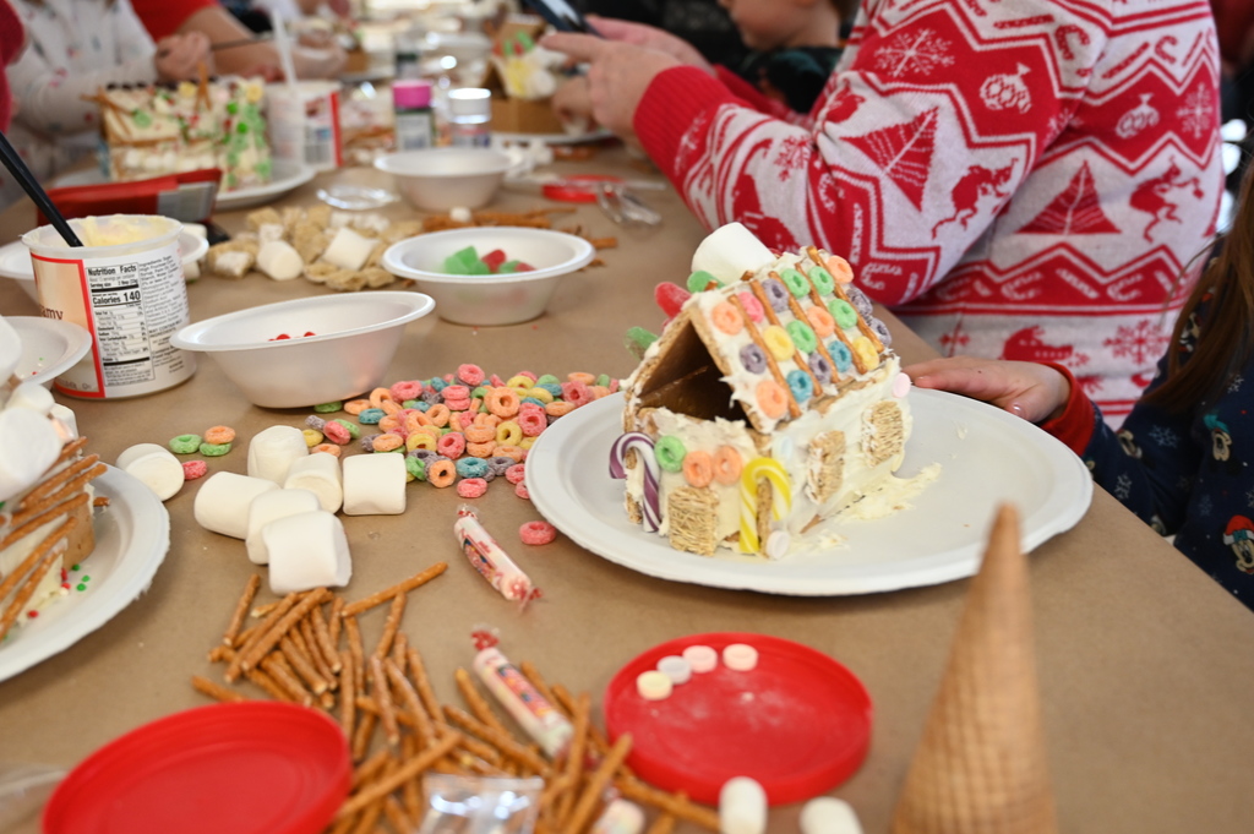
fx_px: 1218
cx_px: 627
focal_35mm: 35
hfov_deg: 54.5
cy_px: 417
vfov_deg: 37.8
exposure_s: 1/125
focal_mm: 35
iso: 1250
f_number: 4
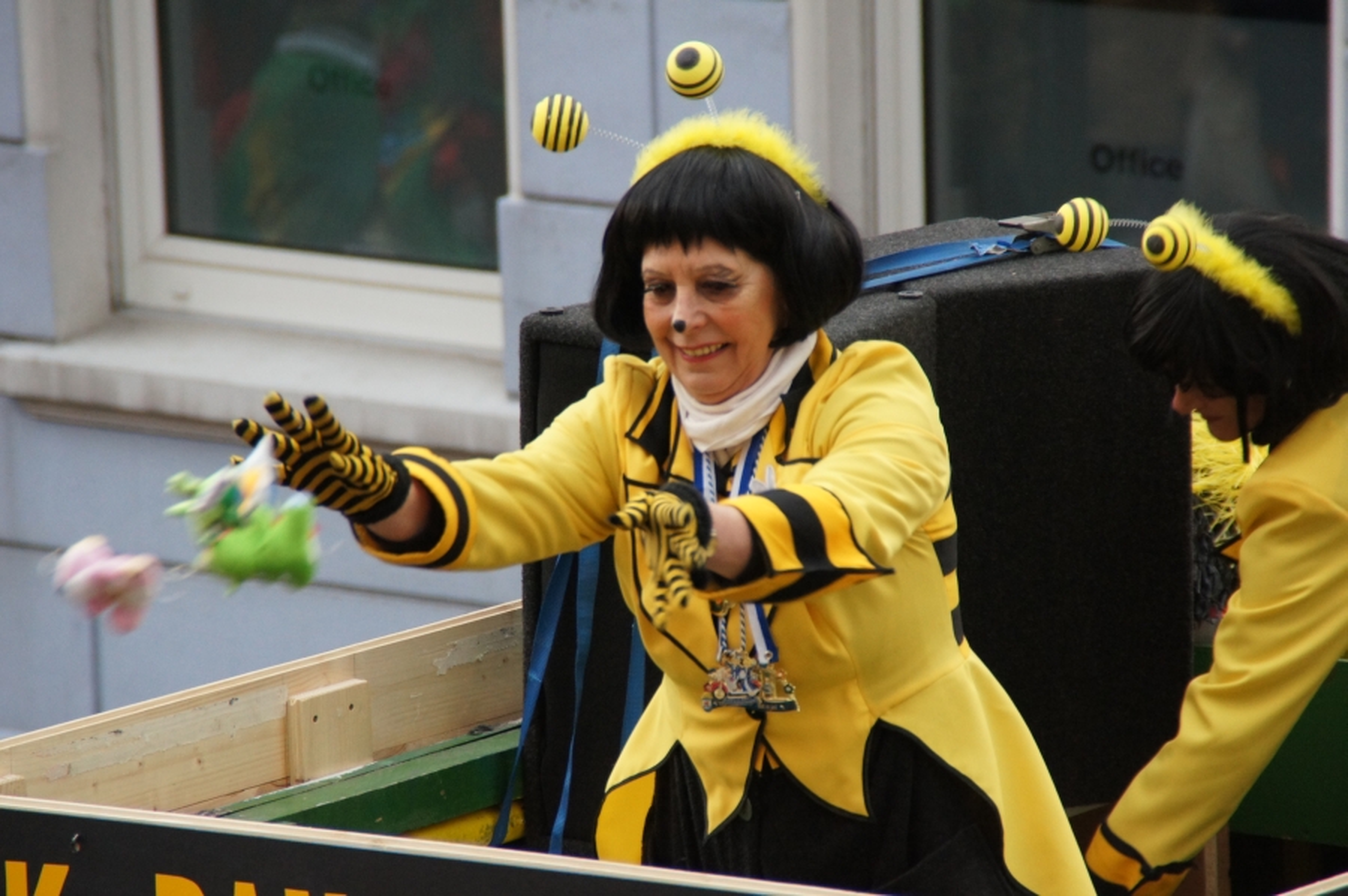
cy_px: 448
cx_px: 674
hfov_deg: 6.9
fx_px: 11221
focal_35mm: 300
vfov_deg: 4.6
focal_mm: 200
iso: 1600
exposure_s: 1/160
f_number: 6.3
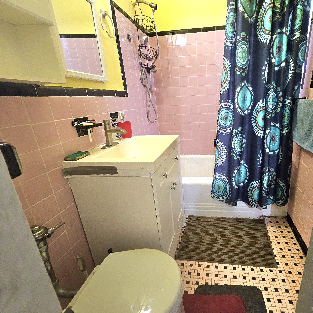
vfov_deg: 87.4
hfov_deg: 85.3
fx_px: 164
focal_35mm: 16
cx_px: 200
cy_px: 154
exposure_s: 1/30
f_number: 2.2
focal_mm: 1.7
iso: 640
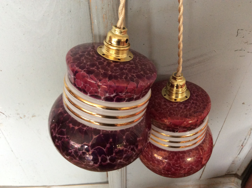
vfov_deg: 44.1
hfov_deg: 56.9
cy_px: 94
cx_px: 126
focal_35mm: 32
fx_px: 233
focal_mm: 3.3
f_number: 2.4
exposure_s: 1/25
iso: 125
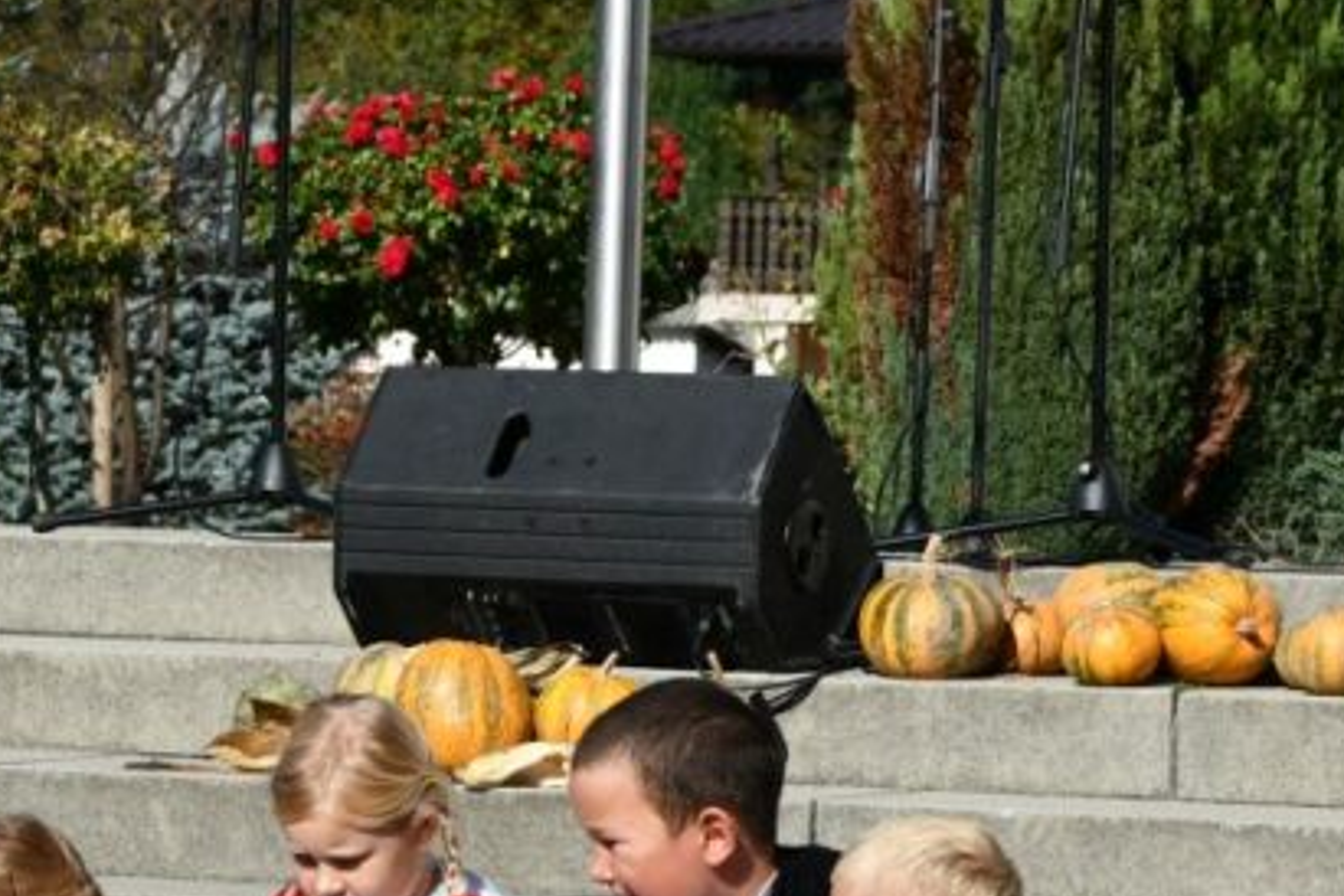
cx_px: 288
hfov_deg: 7.5
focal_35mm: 276
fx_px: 10303
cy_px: 1037
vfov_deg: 5.0
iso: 100
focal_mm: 60
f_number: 10
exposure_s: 1/400
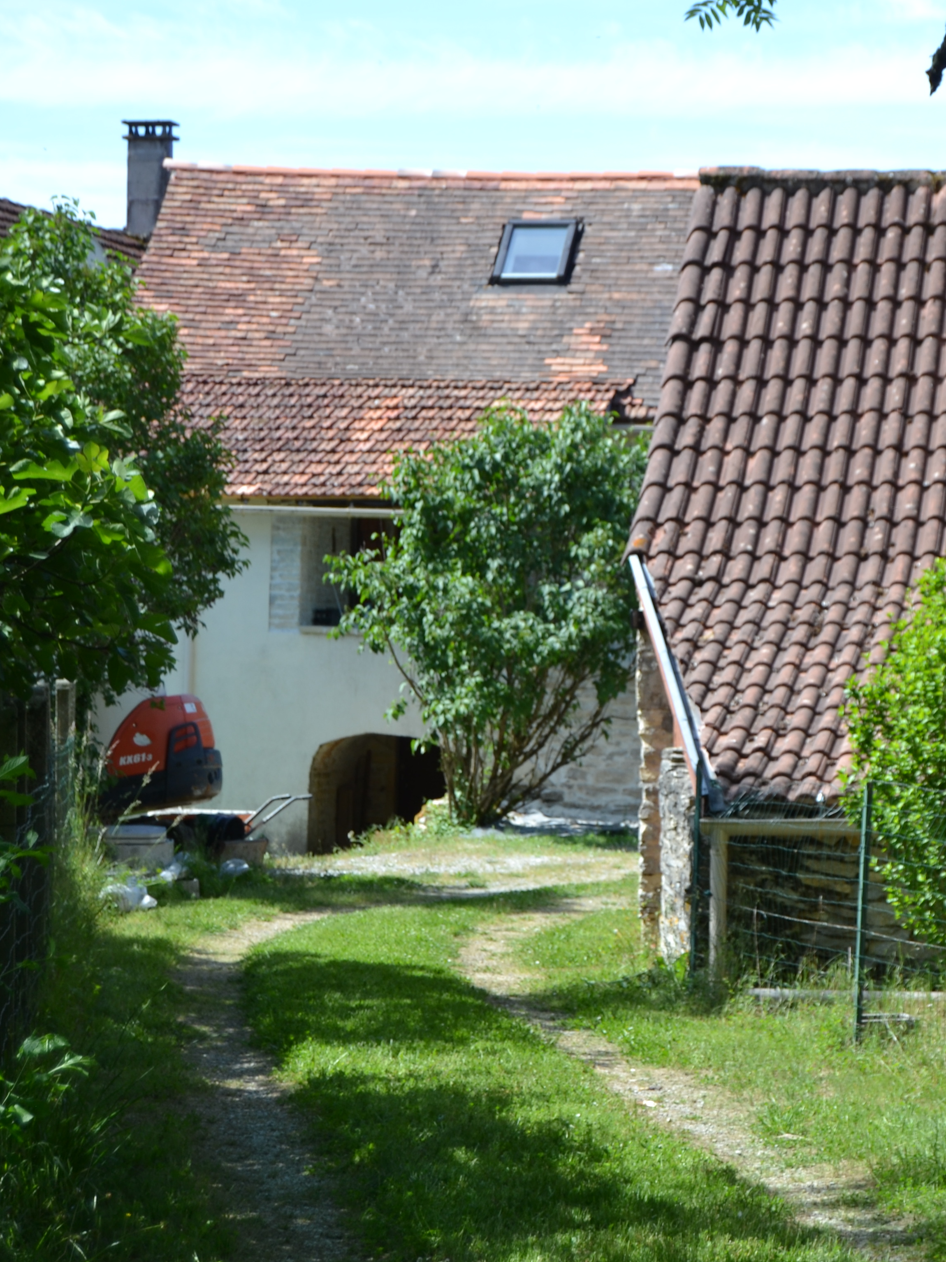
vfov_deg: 18.9
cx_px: 876
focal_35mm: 104
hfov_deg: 14.1
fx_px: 3790
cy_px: 630
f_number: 5.3
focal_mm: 48
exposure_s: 1/200
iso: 100
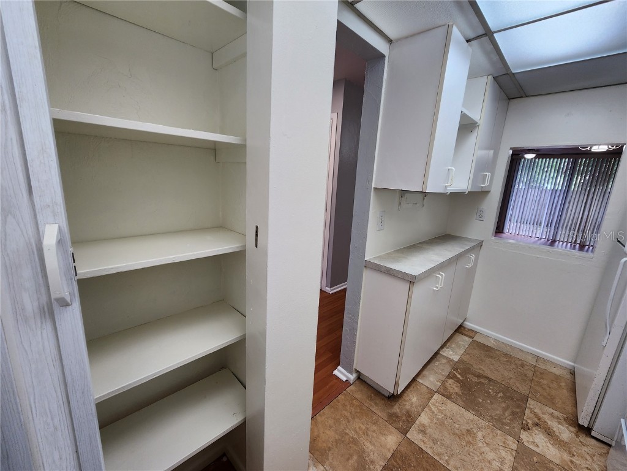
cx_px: 314
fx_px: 235
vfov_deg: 89.9
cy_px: 236
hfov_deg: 106.2
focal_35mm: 13
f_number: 2.2
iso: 80
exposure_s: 1/60
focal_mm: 2.2
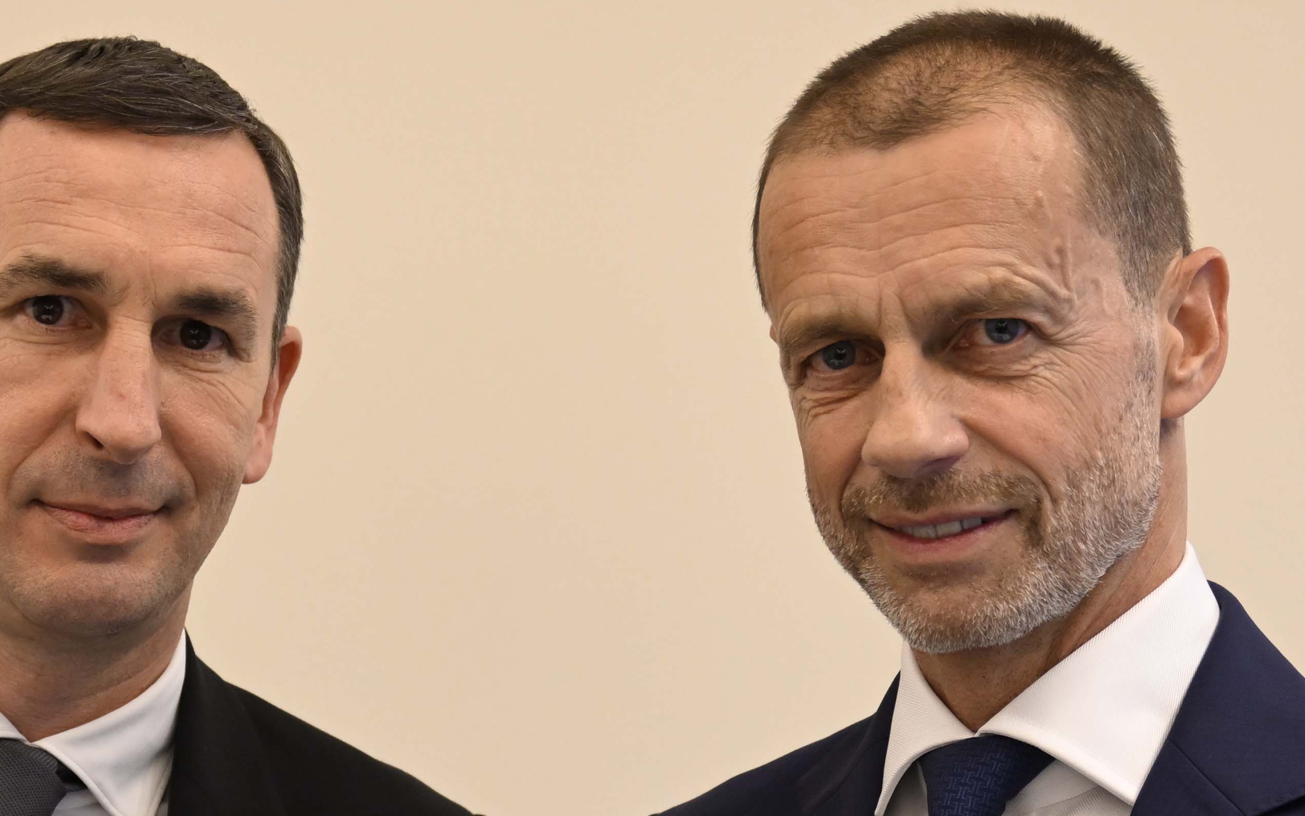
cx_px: 480
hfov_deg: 13.5
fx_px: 5513
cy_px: 1124
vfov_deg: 8.3
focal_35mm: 155
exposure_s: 1/100
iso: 1000
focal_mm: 47
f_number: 3.2
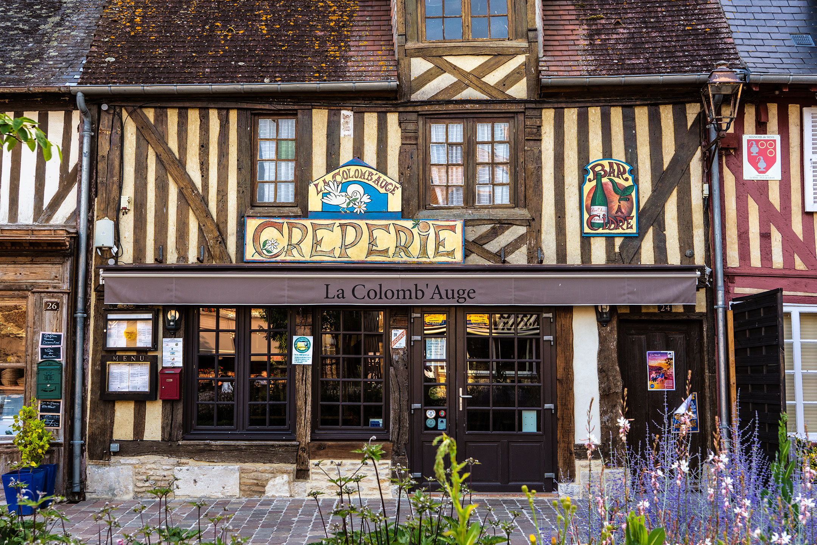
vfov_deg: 33.5
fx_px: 905
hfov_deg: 48.6
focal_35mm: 40
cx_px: 408
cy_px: 272
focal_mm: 26.6
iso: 160
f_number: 5.6
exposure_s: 1/100
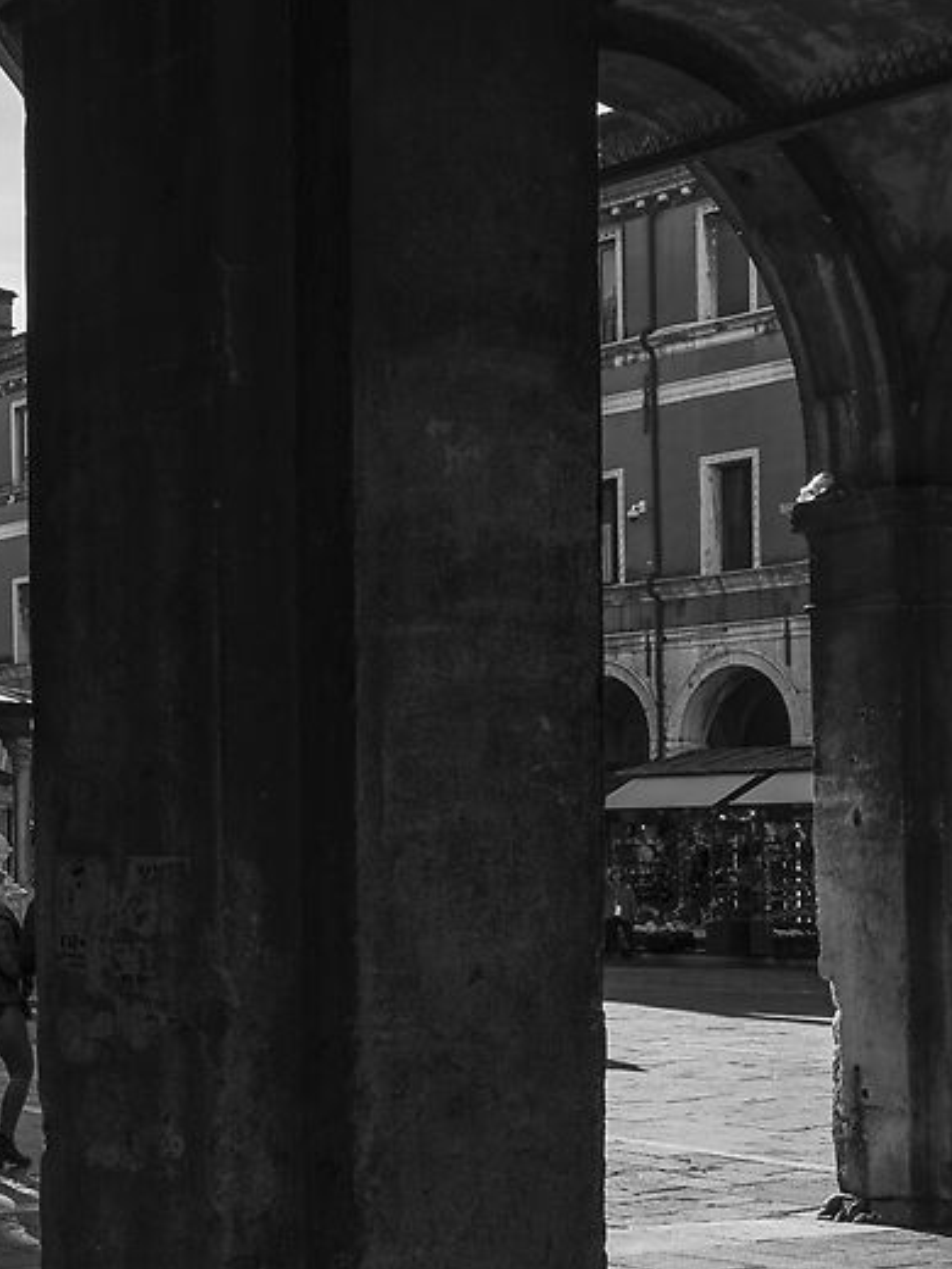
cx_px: 334
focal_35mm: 71
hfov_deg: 20.7
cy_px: 705
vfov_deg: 27.4
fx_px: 2603
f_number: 8
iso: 64
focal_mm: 16
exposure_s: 1/160
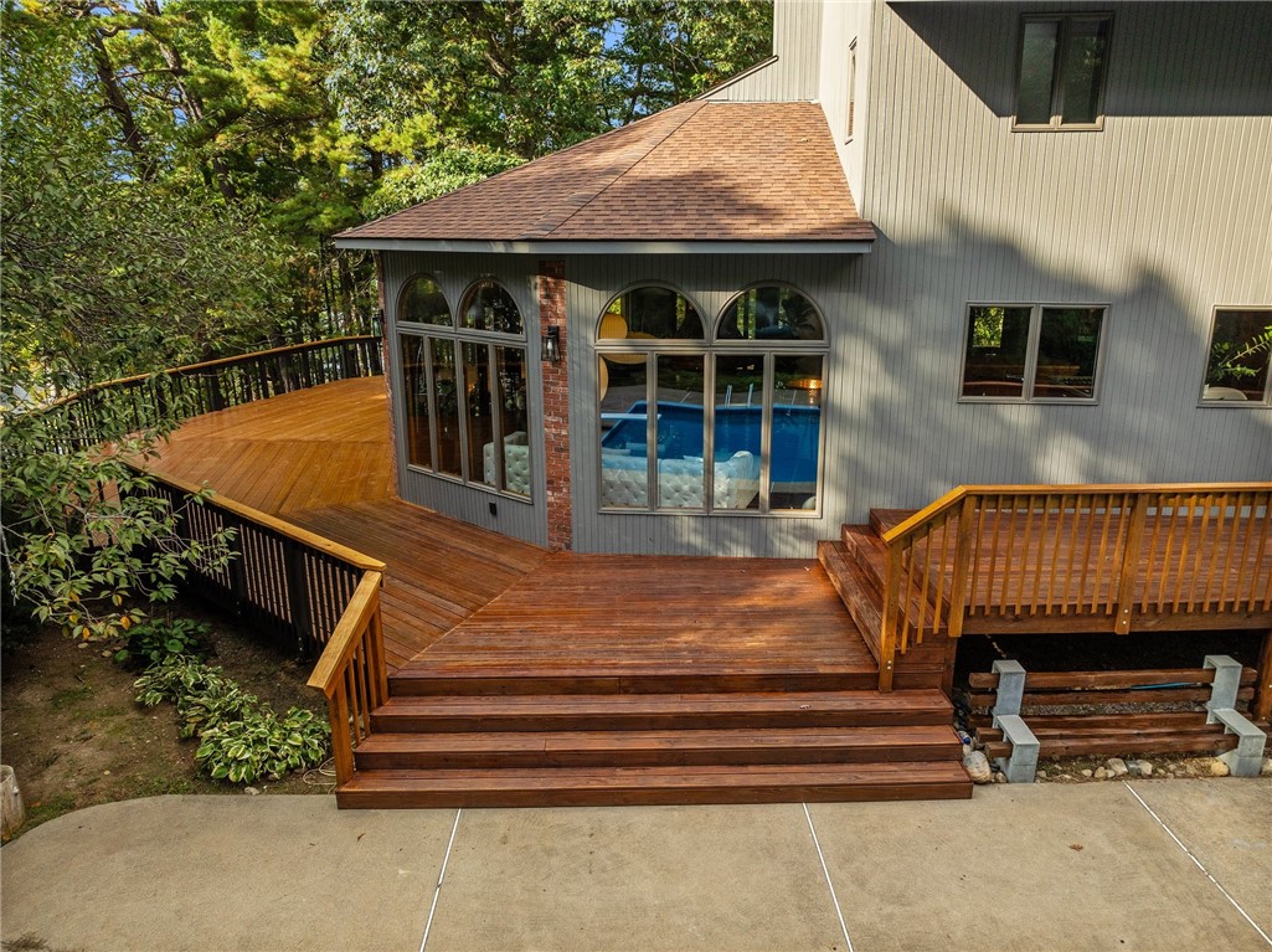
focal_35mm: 24
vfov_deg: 56.7
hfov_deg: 71.6
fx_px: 881
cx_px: 636
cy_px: 476
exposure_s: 1/800
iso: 100
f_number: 2.8
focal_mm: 12.29
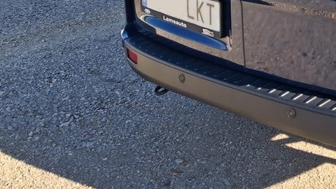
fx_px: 730
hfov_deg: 22.9
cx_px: 444
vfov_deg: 13.5
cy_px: -125
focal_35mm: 82
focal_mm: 4
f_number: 1.8
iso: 20
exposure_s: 1/437
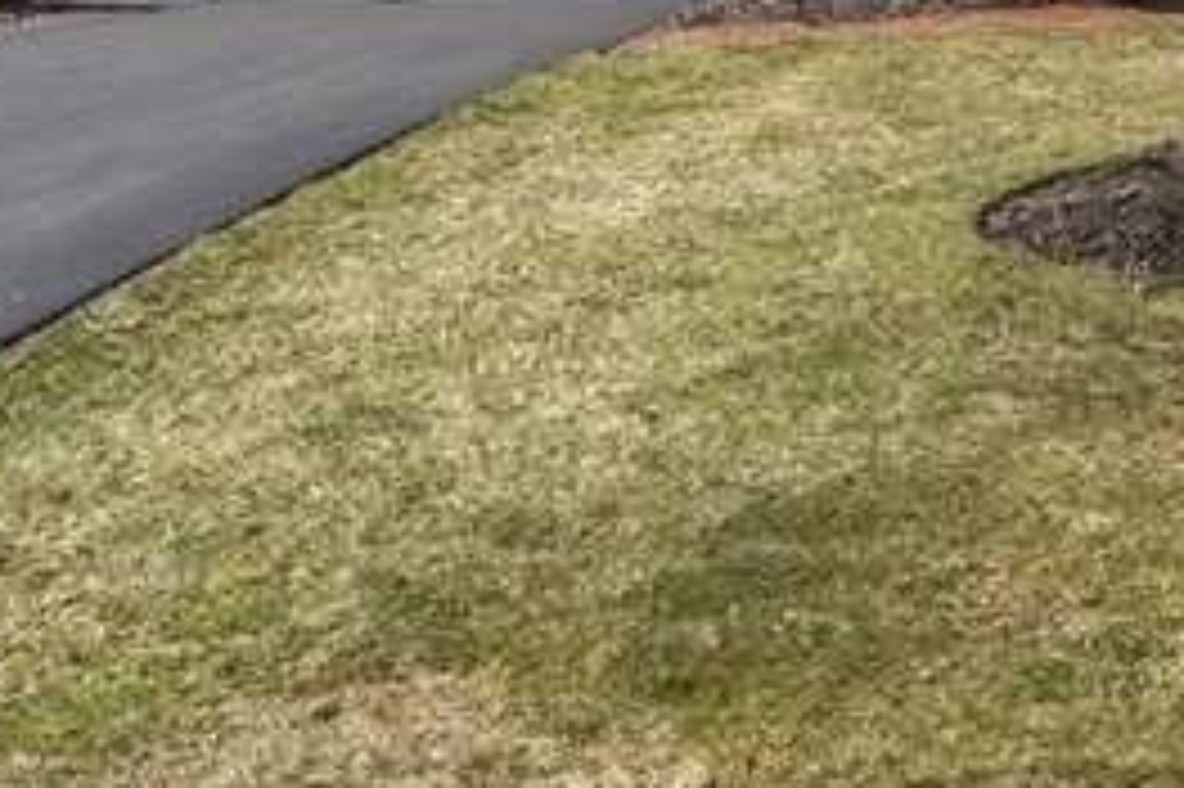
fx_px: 2432
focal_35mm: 74
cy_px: -214
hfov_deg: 25.0
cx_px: 1373
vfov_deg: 17.4
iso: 320
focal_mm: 19
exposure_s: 1/1000
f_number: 7.1
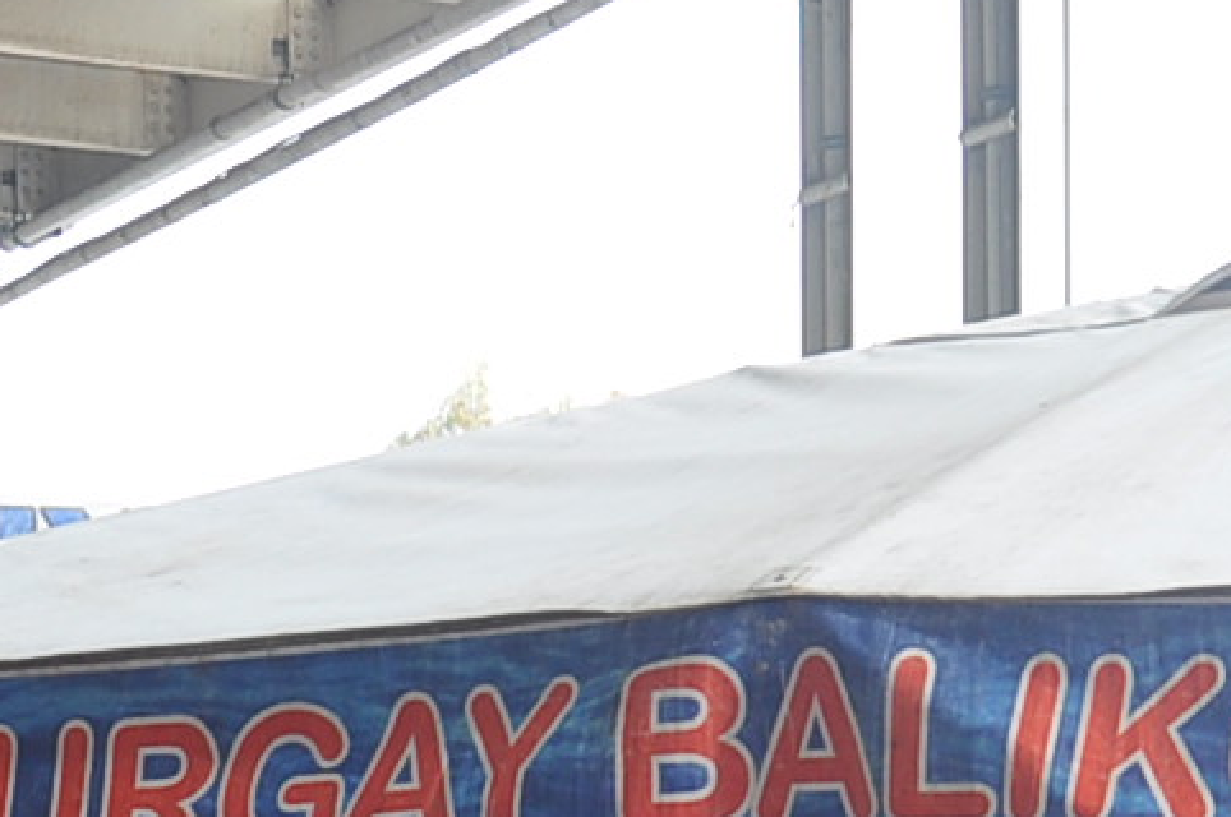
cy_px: 1616
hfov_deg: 12.8
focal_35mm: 160
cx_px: 896
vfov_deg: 8.2
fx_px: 5464
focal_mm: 24
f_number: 5.6
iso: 200
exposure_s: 1/125
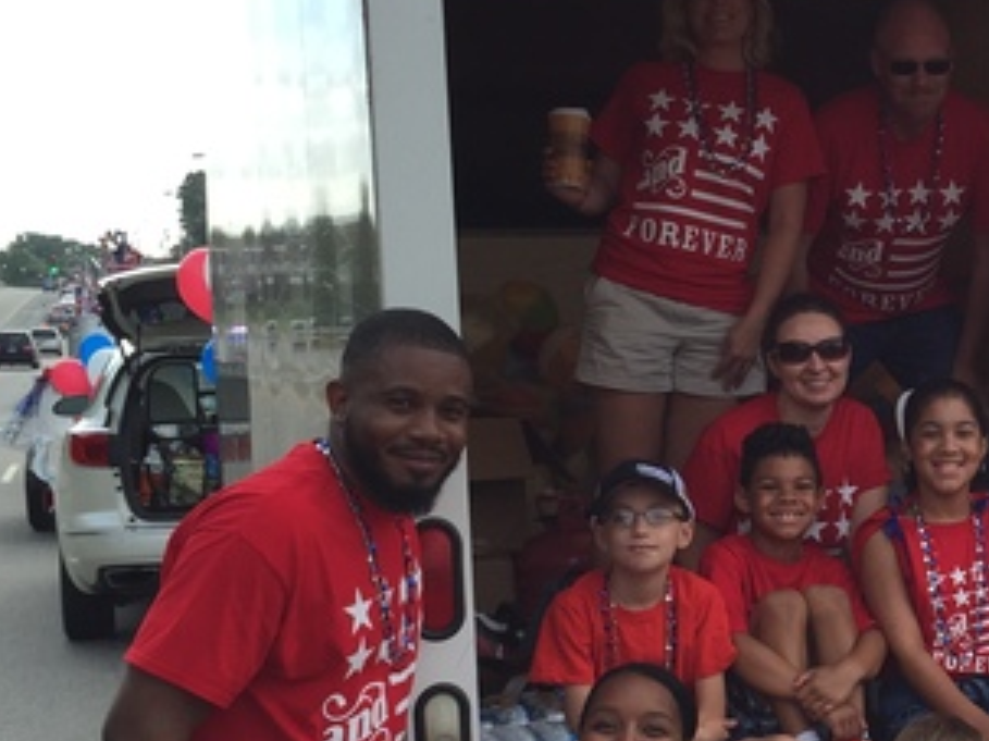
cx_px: 1002
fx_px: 1971
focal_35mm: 69
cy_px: 473
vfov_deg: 21.2
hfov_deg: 26.6
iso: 32
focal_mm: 4.15
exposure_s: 1/670
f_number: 2.2
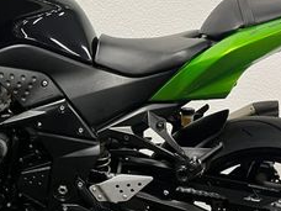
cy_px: 99
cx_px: 53
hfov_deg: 26.2
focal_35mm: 73
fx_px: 593
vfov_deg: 20.2
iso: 80
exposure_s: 1/50
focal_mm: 5.1
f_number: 1.6
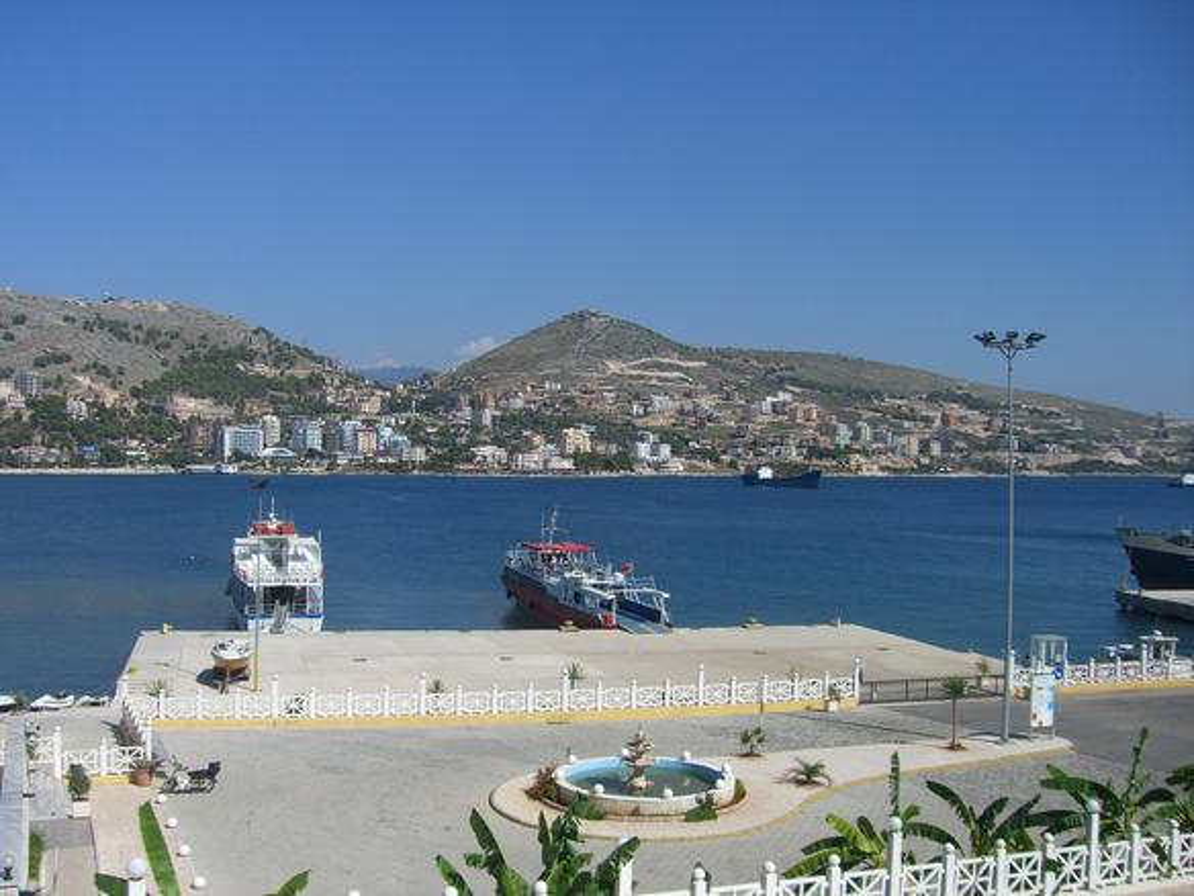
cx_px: 597
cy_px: 448
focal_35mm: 38
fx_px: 1311
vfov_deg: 37.7
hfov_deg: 49.0
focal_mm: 6.2
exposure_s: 1/1250
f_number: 4.3
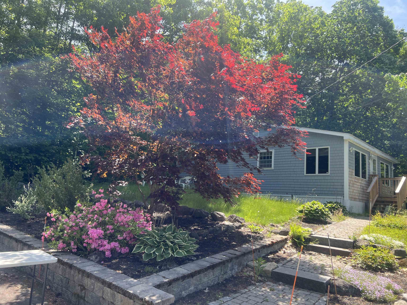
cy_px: 152
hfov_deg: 67.3
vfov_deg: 53.1
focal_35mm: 26
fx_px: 306
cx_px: 204
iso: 50
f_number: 1.5
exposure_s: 1/723
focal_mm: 5.7
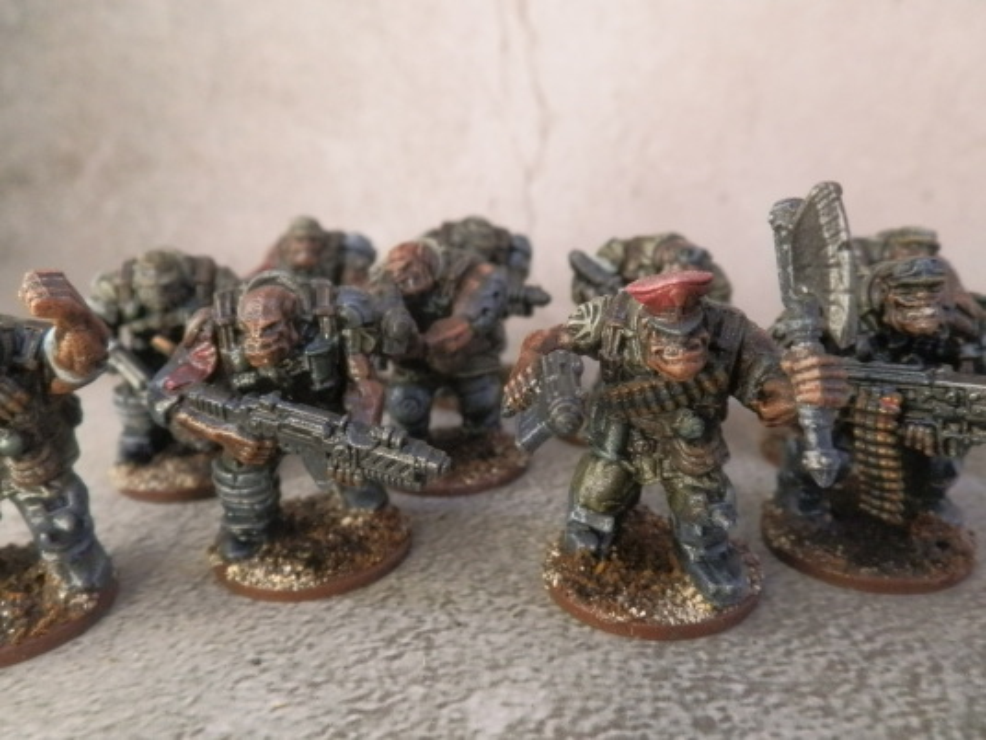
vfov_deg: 49.7
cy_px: 370
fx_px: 798
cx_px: 493
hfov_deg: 63.4
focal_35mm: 28
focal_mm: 5
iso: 400
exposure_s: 1/100
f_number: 3.1
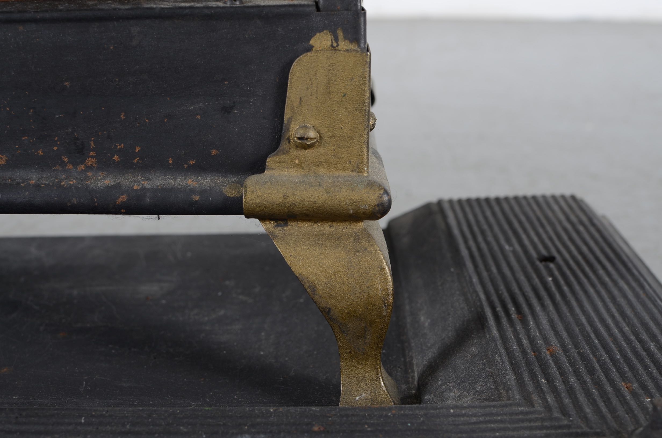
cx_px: 331
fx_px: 963
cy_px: 219
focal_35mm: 52
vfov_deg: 25.6
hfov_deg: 37.9
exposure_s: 1/125
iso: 100
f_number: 5.6
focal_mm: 35
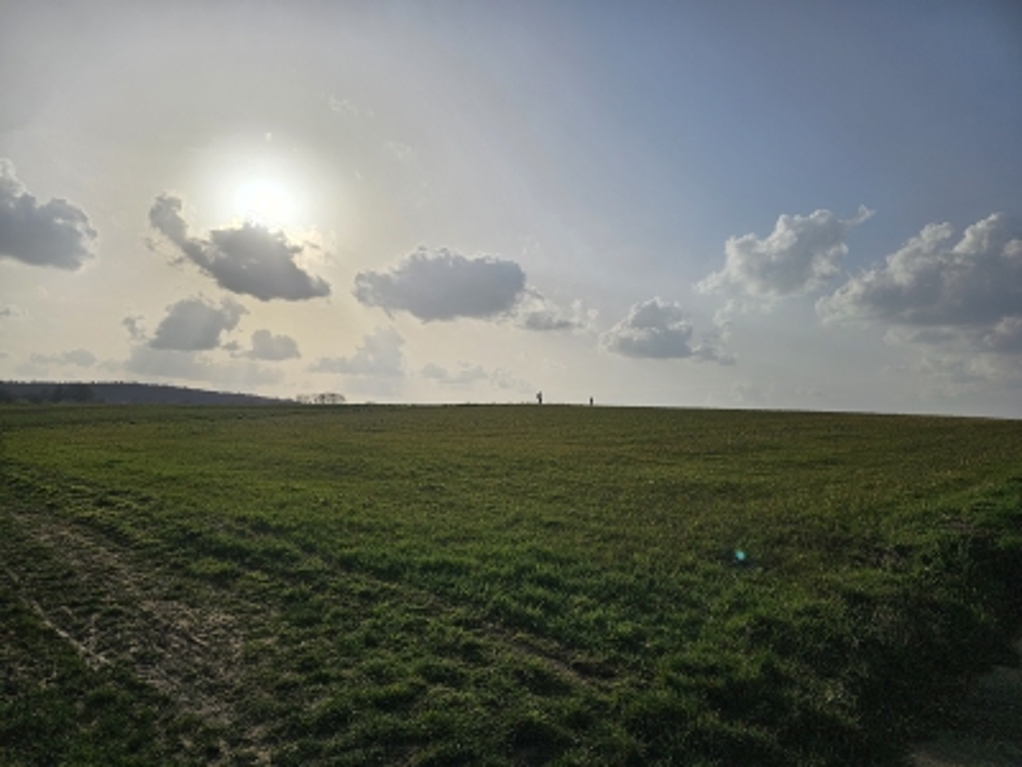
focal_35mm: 23
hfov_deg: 73.9
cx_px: 511
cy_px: 384
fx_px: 679
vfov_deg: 58.9
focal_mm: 6.3
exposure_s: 1/3569
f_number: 1.7
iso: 10
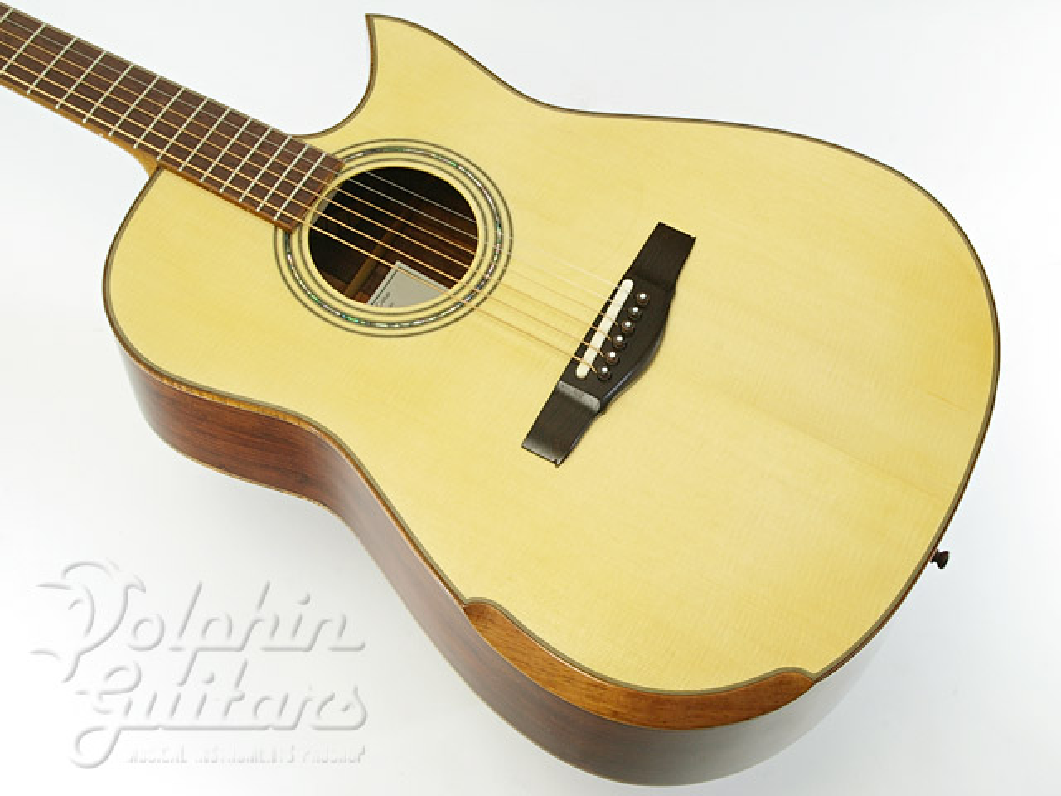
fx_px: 1379
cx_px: 530
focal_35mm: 45
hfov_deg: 42.1
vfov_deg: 32.2
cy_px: 398
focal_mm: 30
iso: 400
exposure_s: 1/1.43
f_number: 16
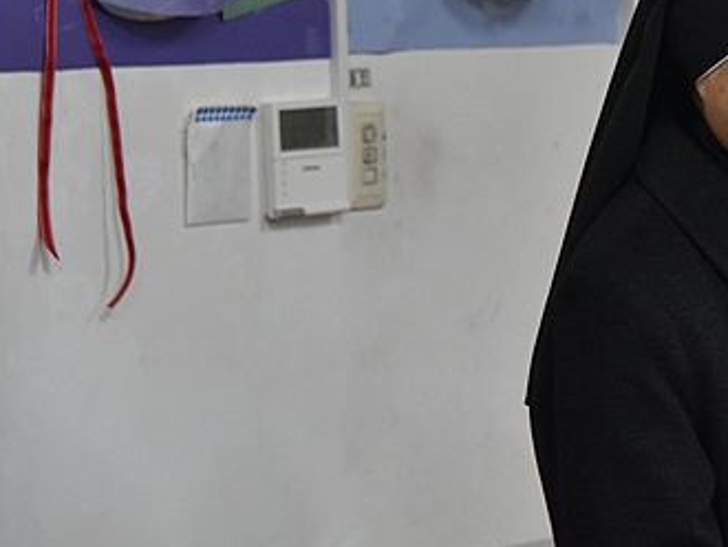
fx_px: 5682
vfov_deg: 5.5
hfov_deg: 7.3
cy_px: 81
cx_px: 858
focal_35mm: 270
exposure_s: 1/125
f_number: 6.3
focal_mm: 116
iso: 2200
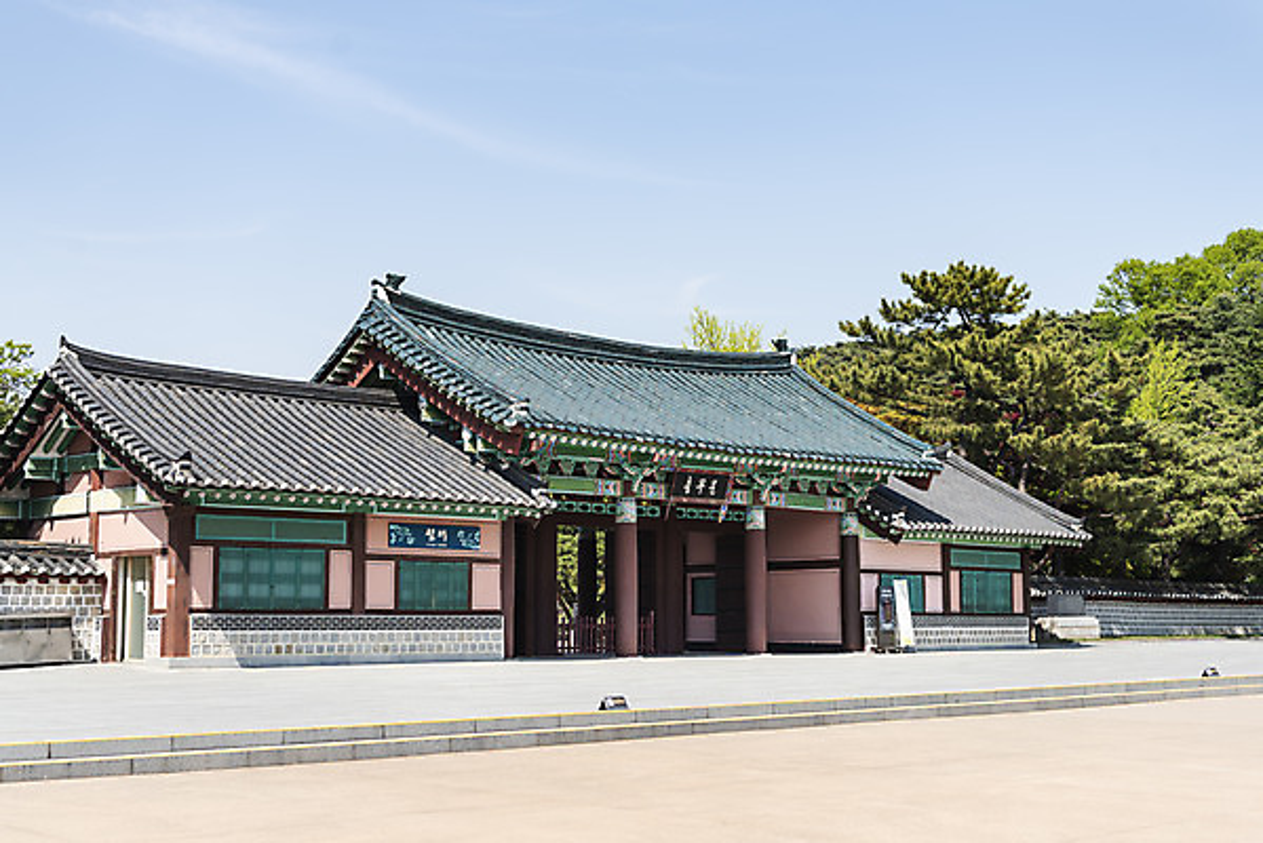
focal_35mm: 48
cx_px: 632
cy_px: 422
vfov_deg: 28.1
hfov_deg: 41.1
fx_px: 1685
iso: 100
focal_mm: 48
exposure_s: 1/1000
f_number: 4
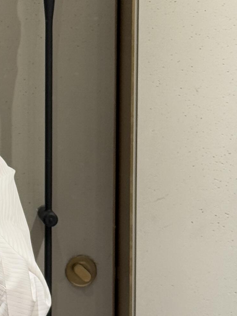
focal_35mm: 175
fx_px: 1598
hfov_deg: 8.3
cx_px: -110
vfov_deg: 11.1
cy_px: 344
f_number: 1.78
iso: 100
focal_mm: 6.76
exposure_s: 1/50
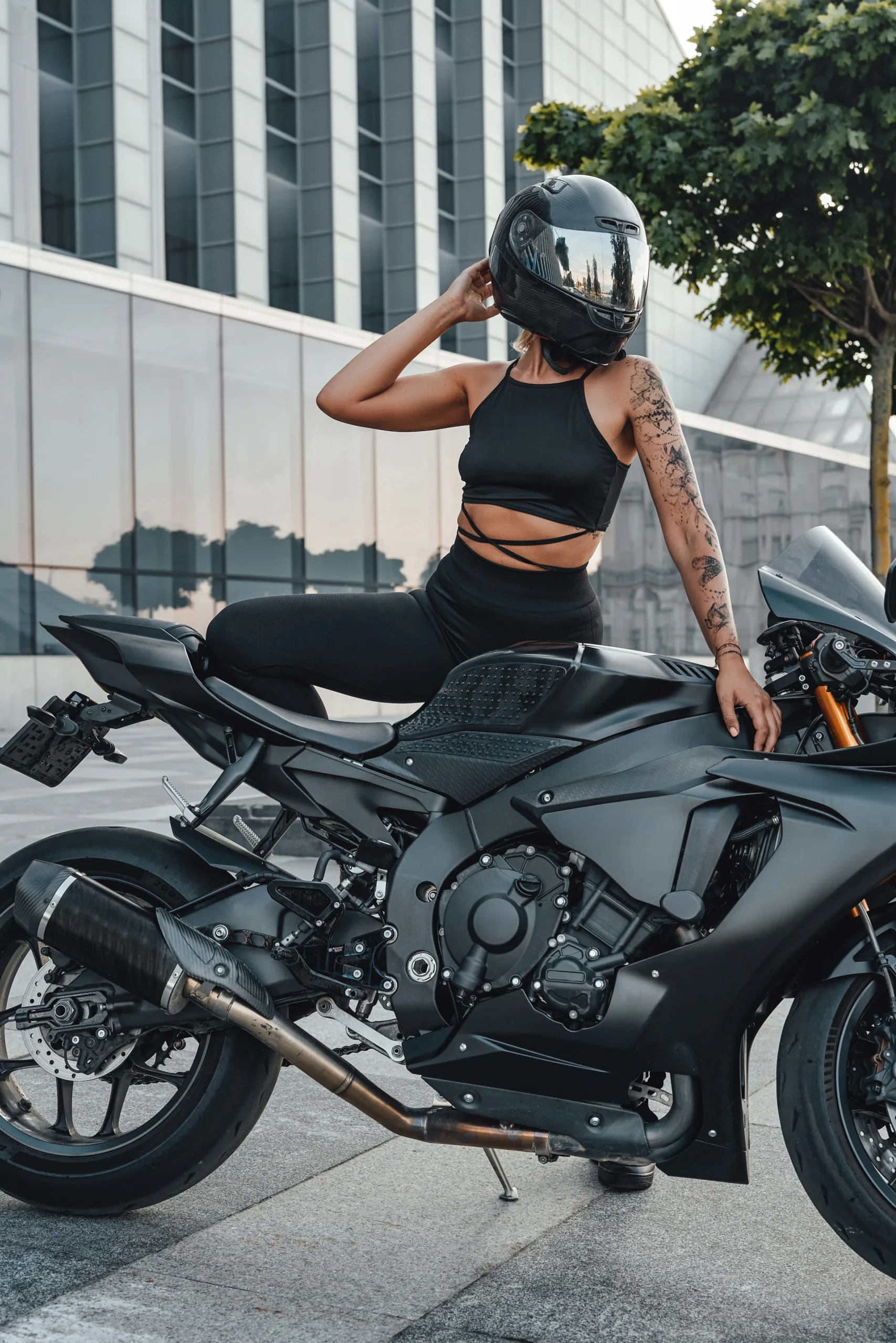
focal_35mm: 50
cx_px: 448
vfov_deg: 39.6
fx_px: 1866
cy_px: 672
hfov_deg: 27.0
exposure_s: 1/80
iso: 200
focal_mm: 50
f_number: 5.6
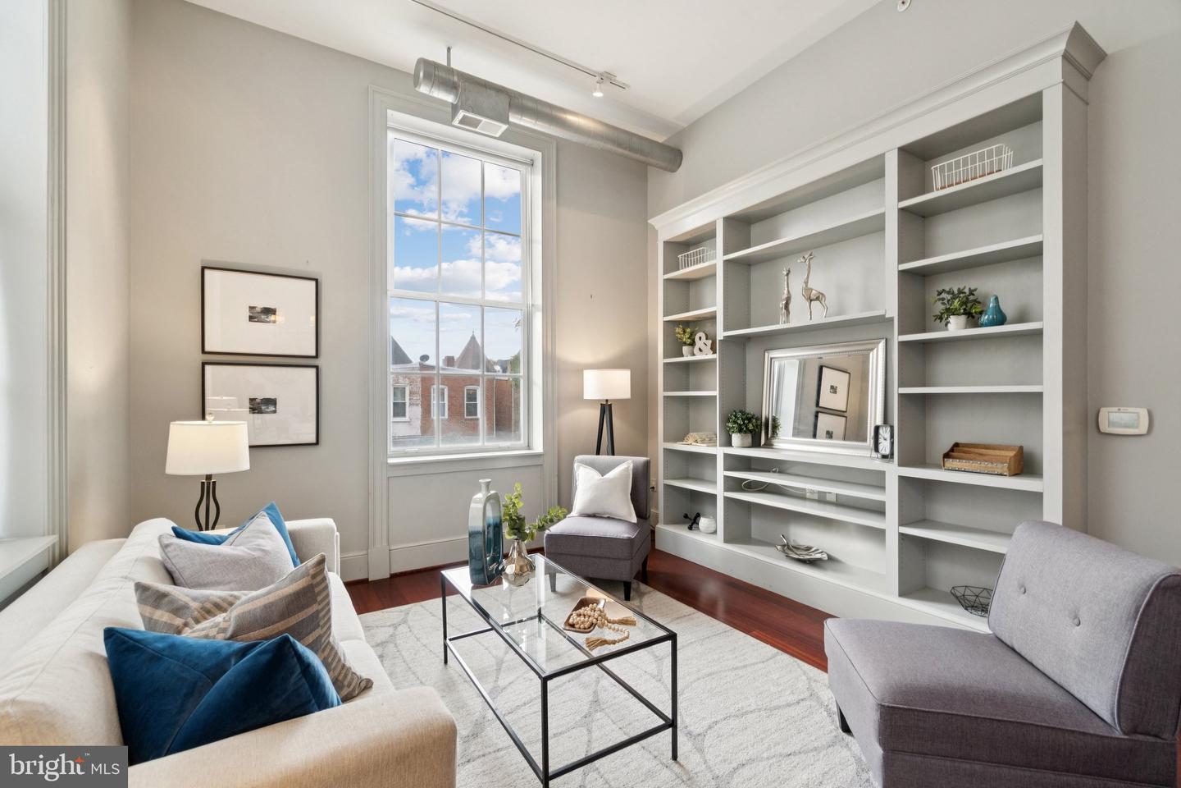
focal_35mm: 15
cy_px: 394
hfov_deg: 100.4
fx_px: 492
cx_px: 590
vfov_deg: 77.3
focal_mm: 10
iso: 200
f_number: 7.1
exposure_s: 1/20
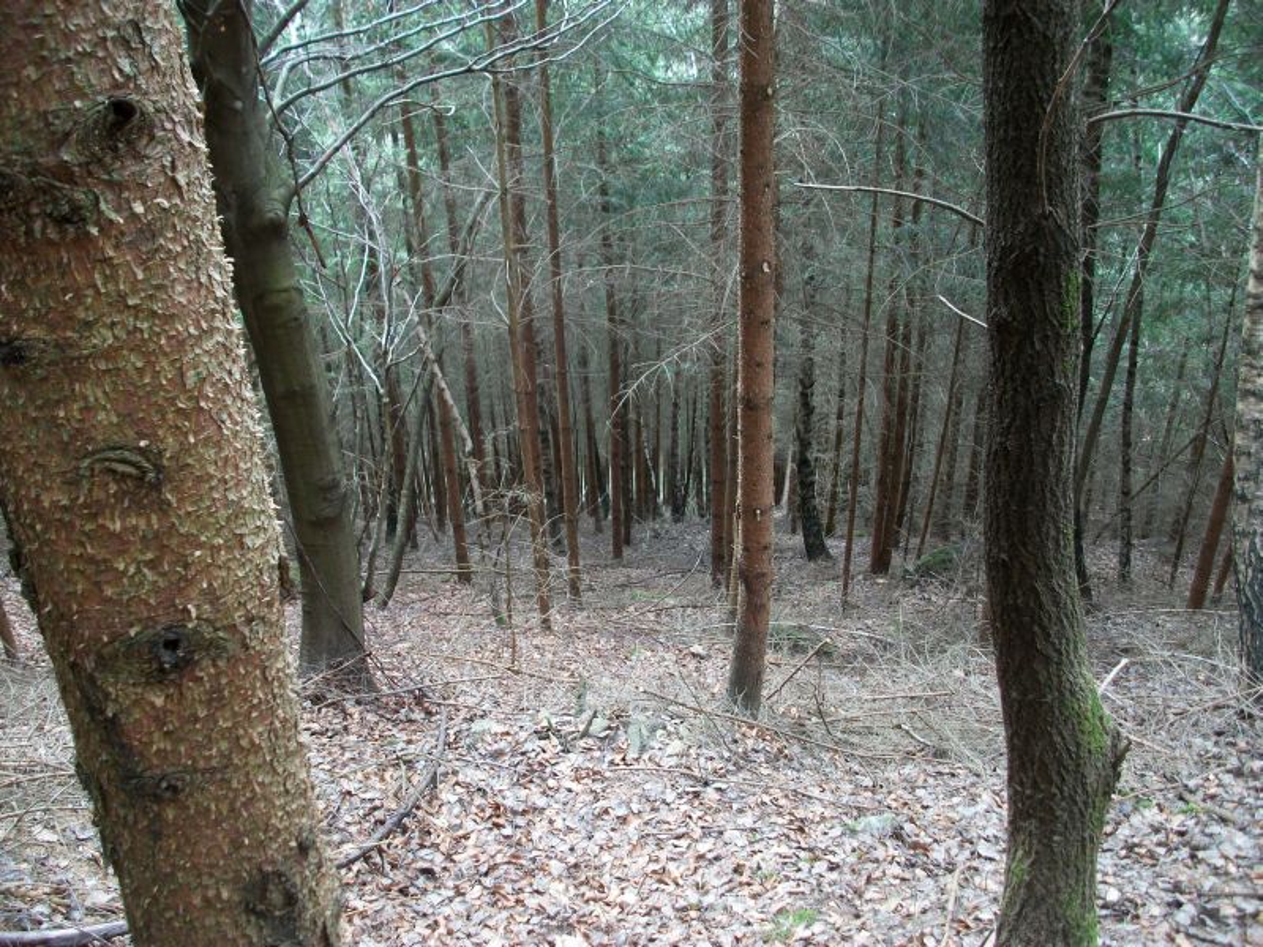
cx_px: 632
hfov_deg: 58.4
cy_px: 474
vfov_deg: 45.4
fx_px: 1131
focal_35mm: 31
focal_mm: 5.7
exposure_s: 1/40
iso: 123
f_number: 2.9
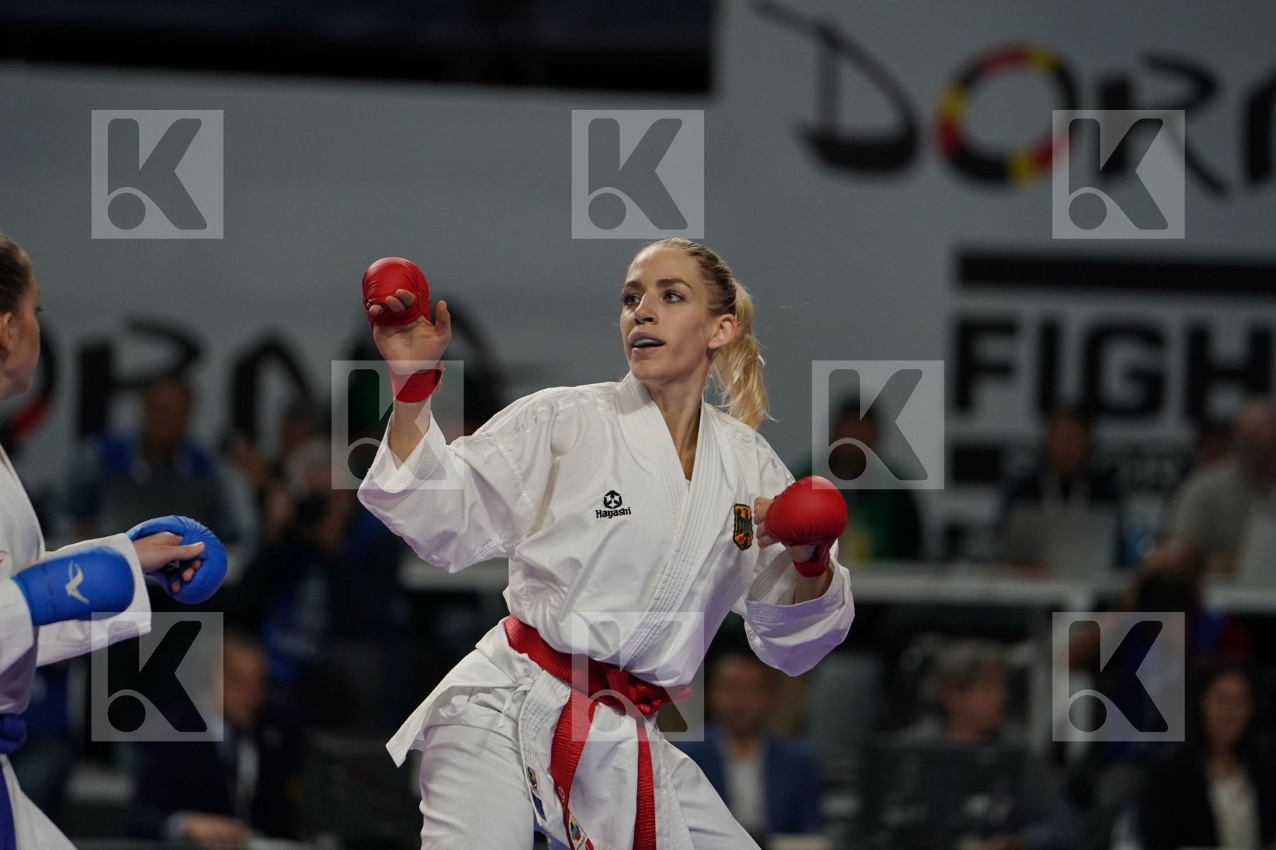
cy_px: 425
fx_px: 10455
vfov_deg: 4.7
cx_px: 638
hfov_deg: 7.0
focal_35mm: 295
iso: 800
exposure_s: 1/1000
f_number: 2.8
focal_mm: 197
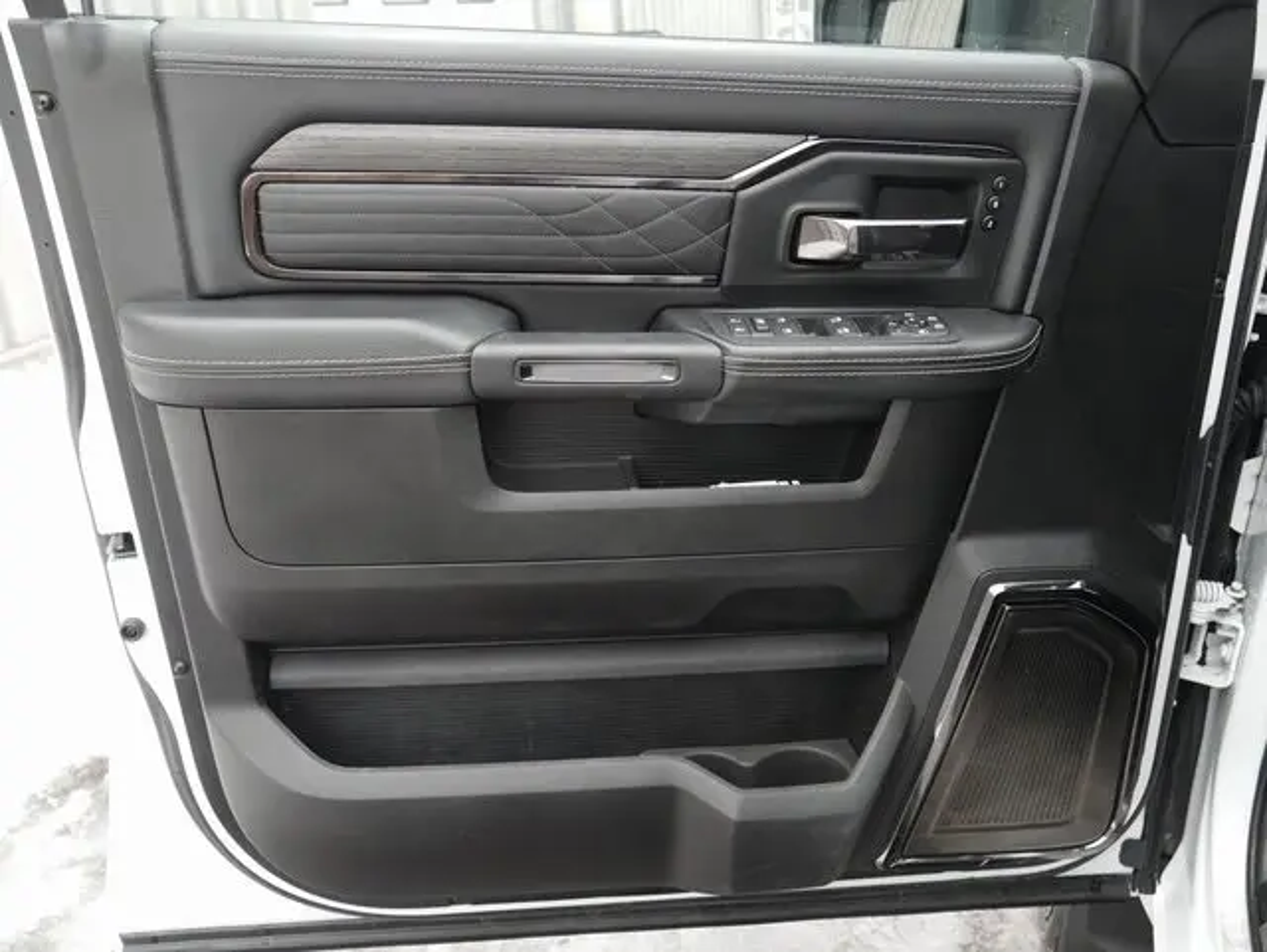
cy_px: 476
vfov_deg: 44.2
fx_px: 1172
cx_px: 634
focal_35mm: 32
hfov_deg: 56.8
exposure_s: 1/60
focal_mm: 16
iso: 1000
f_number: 5
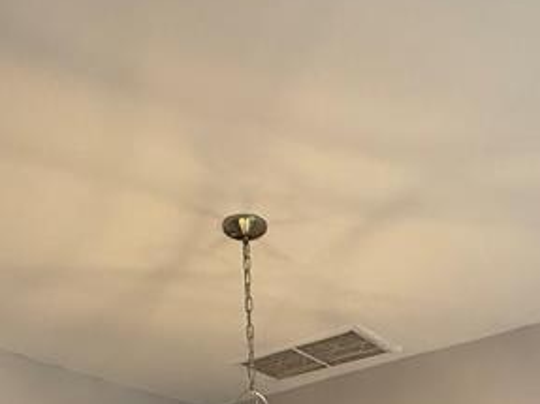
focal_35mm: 50
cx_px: 329
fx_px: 780
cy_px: 699
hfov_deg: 38.0
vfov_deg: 21.2
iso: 320
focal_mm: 2.22
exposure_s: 1/120
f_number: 2.2
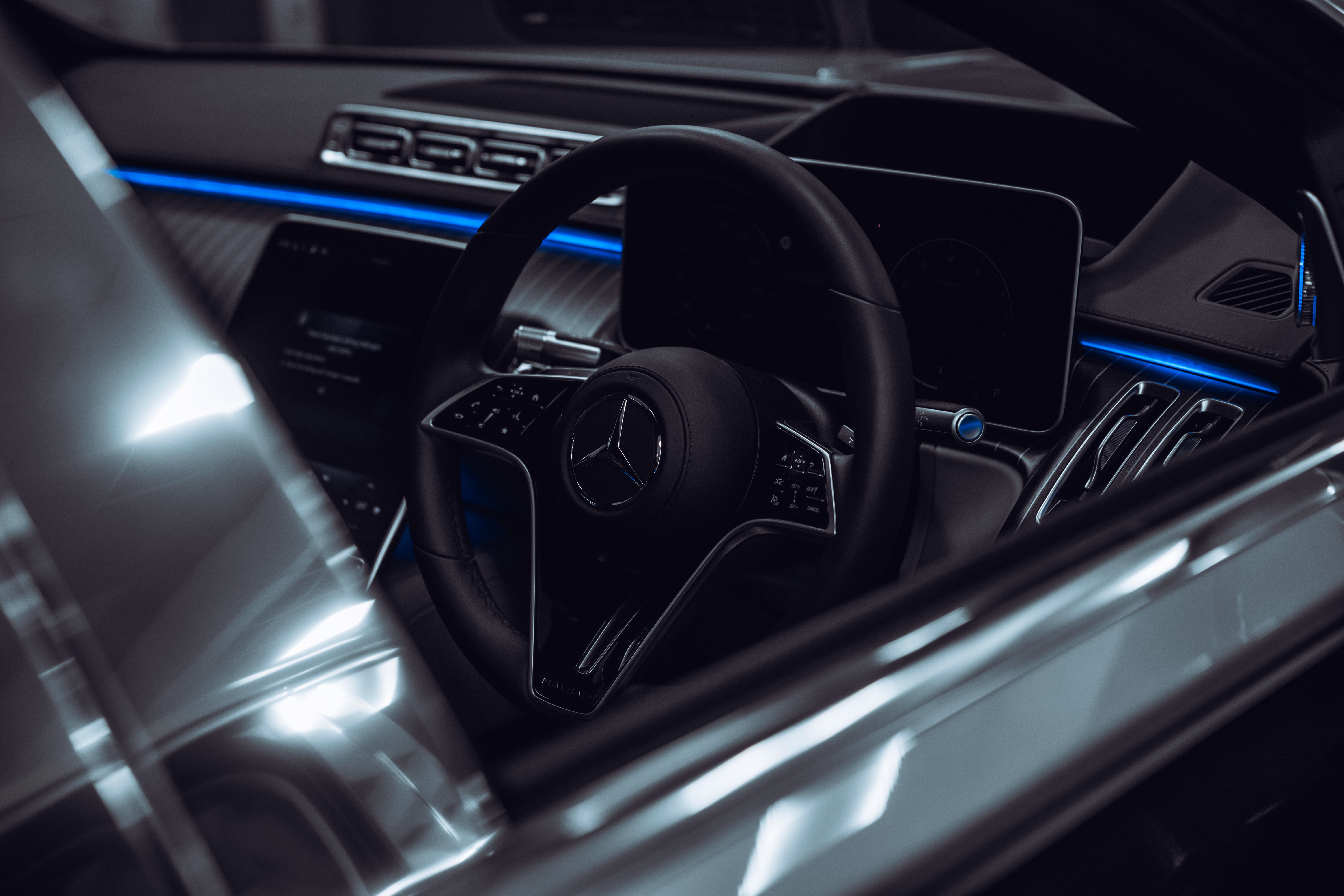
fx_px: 2240
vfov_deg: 22.6
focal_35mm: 60
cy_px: 448
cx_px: 672
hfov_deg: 33.4
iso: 1000
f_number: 3.2
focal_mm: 60
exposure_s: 1/60
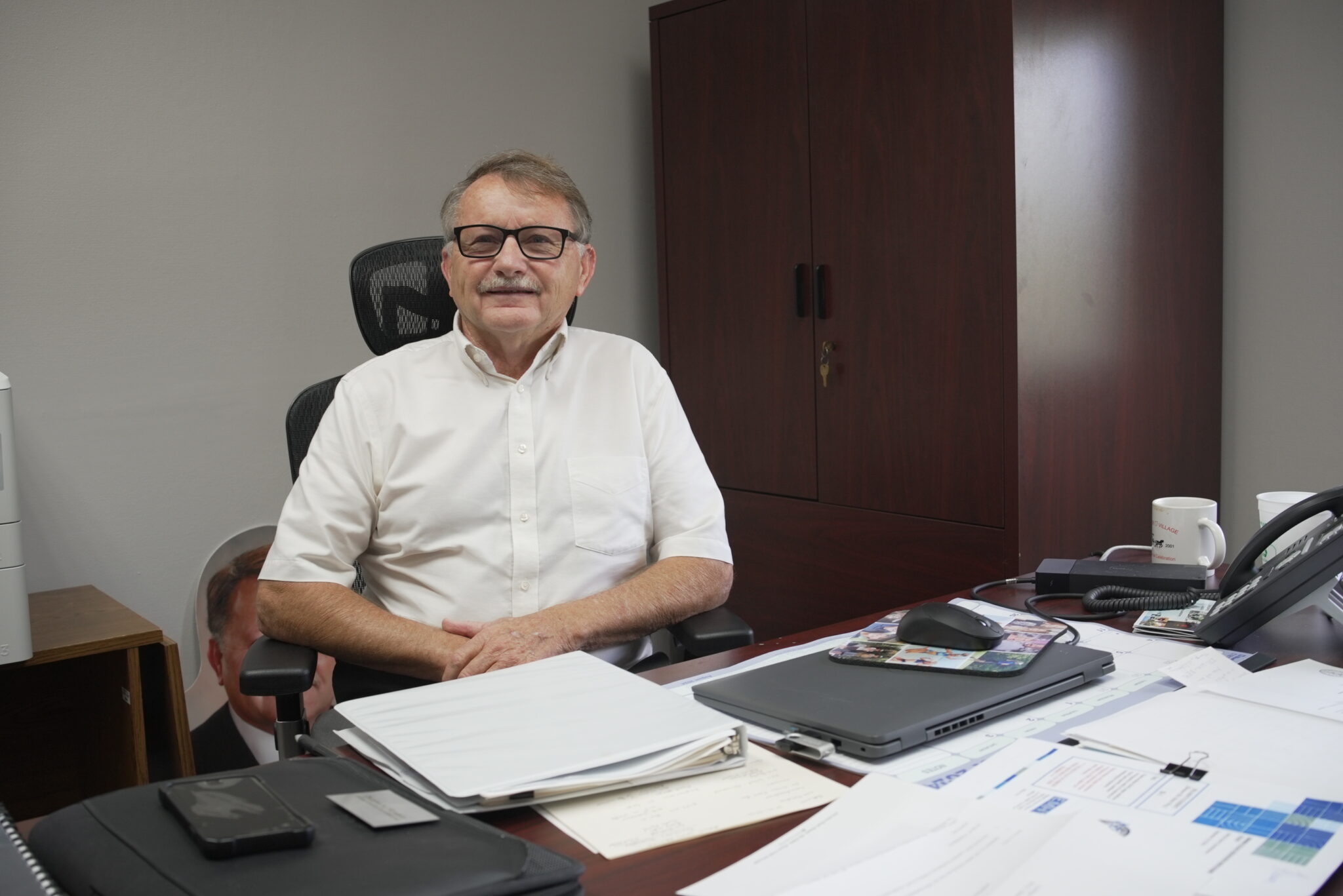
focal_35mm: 35
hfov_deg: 54.4
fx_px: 1306
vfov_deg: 37.9
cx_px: 672
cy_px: 448
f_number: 6.3
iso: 640
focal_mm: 35
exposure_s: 1/50
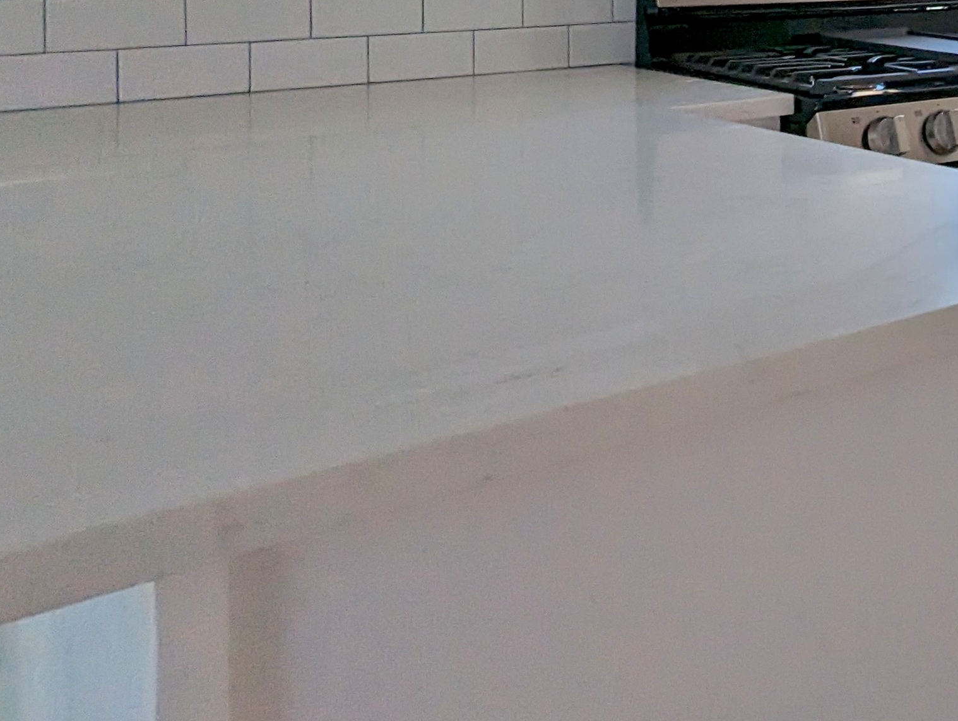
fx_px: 1192
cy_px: -66
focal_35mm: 43
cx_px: 1222
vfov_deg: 30.3
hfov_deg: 33.2
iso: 51
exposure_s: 1/254
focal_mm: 2.35
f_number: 2.2
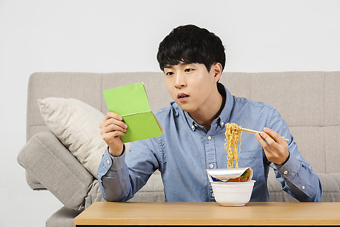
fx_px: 1276
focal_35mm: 135
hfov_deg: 15.2
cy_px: 114
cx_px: 170
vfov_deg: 10.2
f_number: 11
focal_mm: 135
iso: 100
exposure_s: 1/125
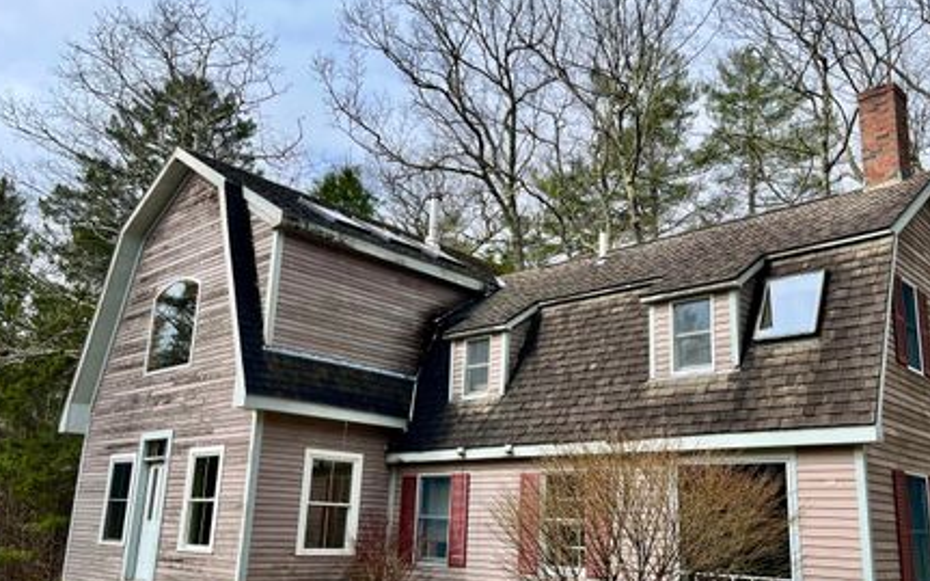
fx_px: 811
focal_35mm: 32
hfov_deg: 59.6
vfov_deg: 39.3
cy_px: 325
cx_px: 509
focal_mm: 5.1
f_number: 1.6
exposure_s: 1/1404
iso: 50
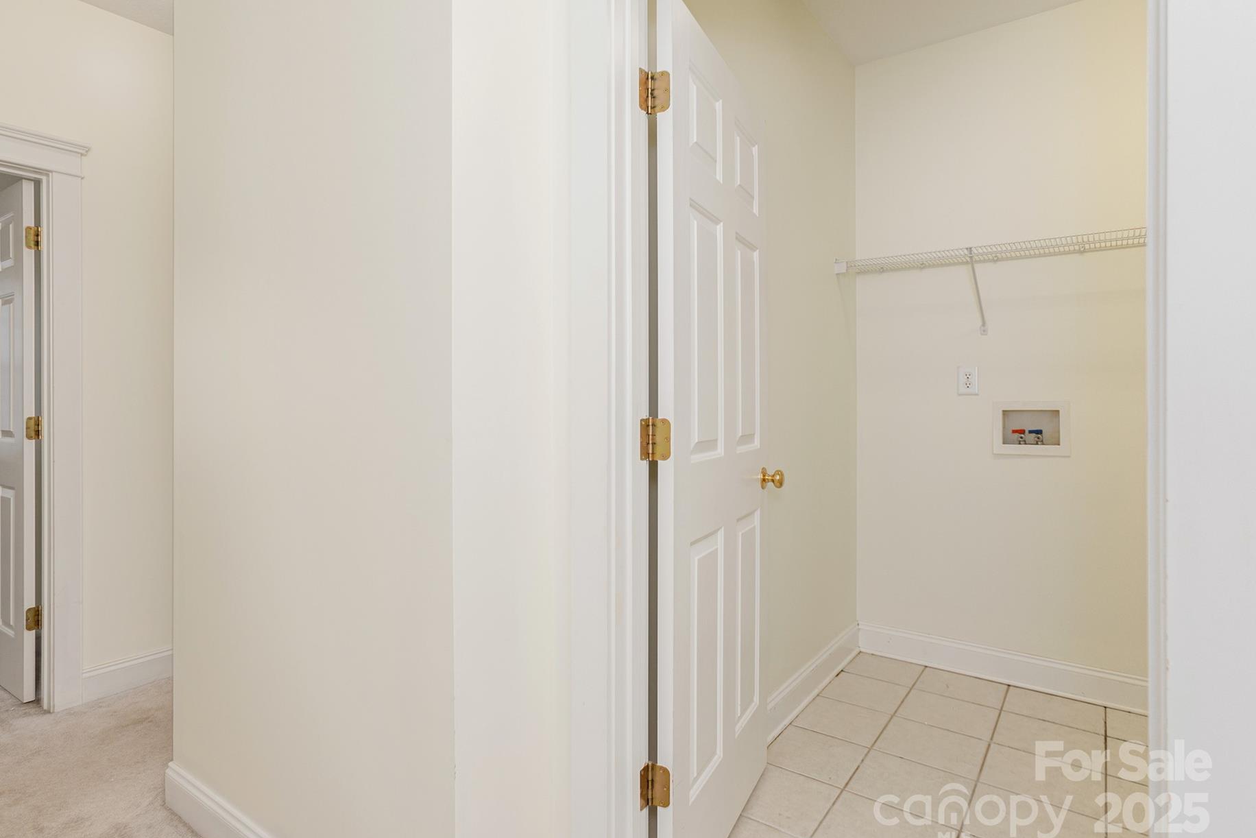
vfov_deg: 64.6
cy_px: 402
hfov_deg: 86.6
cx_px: 559
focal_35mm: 19
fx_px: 663
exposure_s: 1/200
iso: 320
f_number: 9
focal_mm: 17
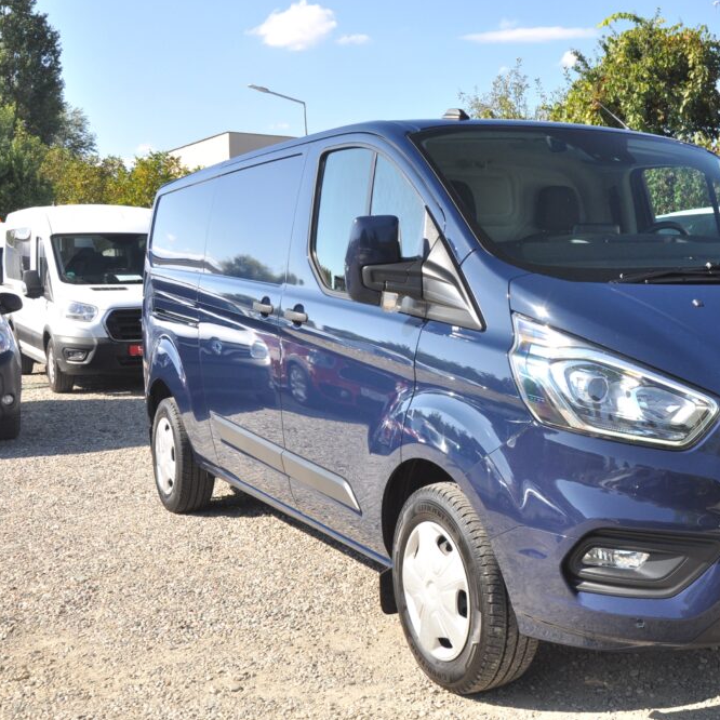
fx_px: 1106
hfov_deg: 35.3
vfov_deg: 36.1
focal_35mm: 47
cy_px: 356
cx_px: 533
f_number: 9
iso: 500
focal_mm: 24
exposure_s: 1/320
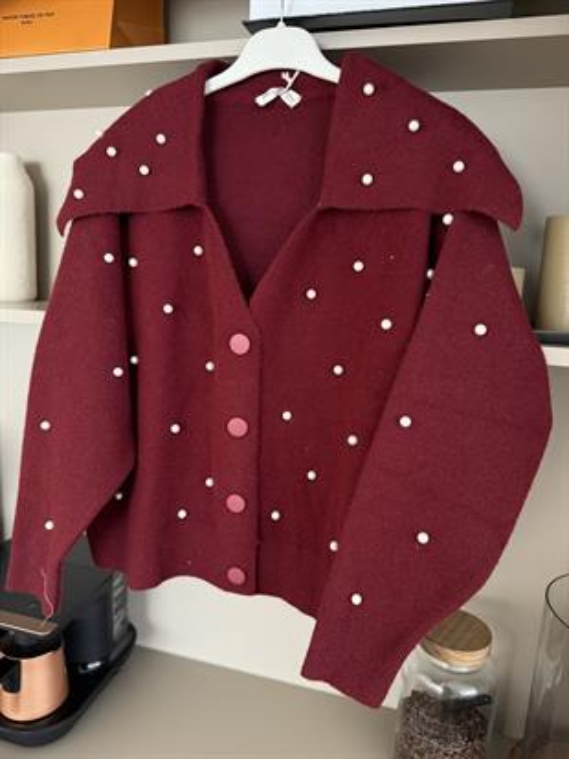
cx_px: 284
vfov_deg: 71.6
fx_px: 526
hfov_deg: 56.8
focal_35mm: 24
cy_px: 380
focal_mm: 6.76
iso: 200
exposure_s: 1/77
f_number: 1.78
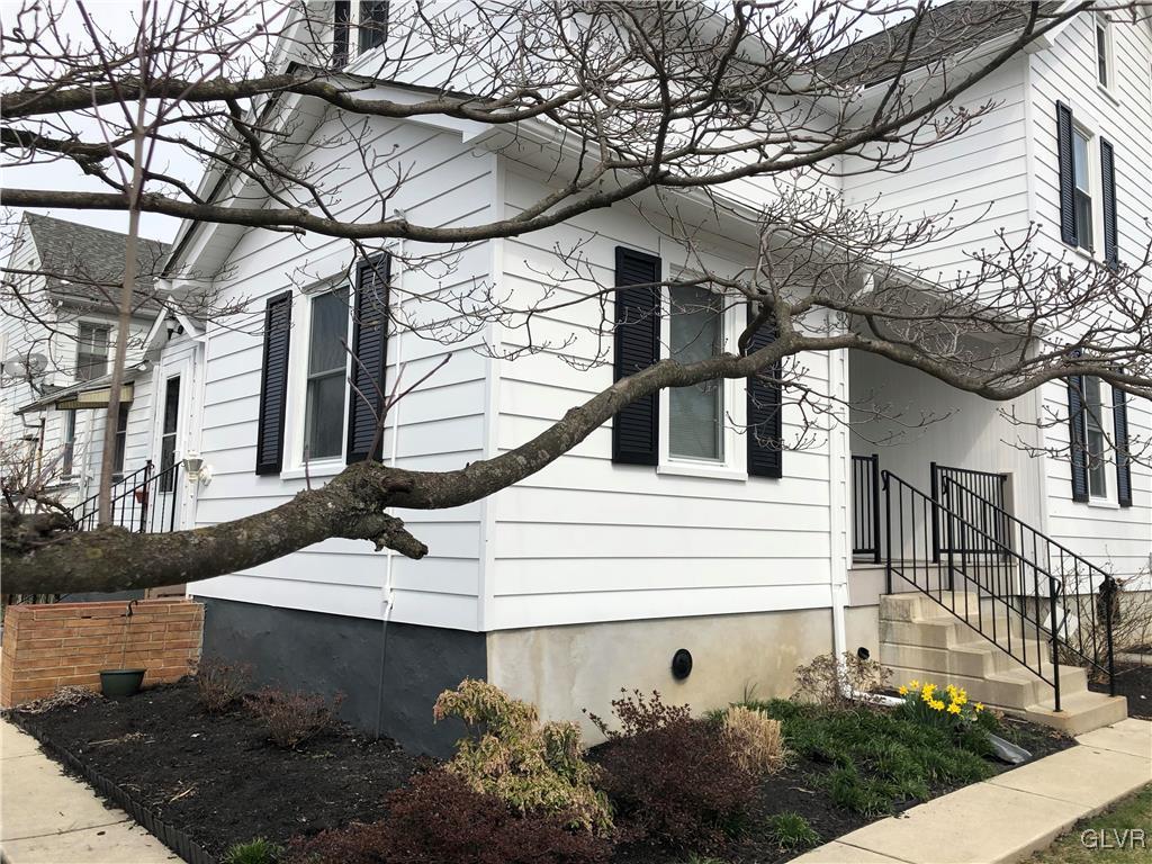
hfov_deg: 63.4
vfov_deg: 49.7
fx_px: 932
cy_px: 432
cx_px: 576
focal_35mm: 28
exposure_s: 1/2288
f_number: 1.8
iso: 20
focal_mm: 3.99
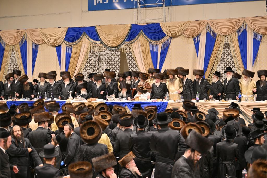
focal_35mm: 70
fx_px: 519
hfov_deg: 28.8
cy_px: 89
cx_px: 134
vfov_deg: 19.5
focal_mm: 70
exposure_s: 1/200
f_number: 2.8
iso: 640
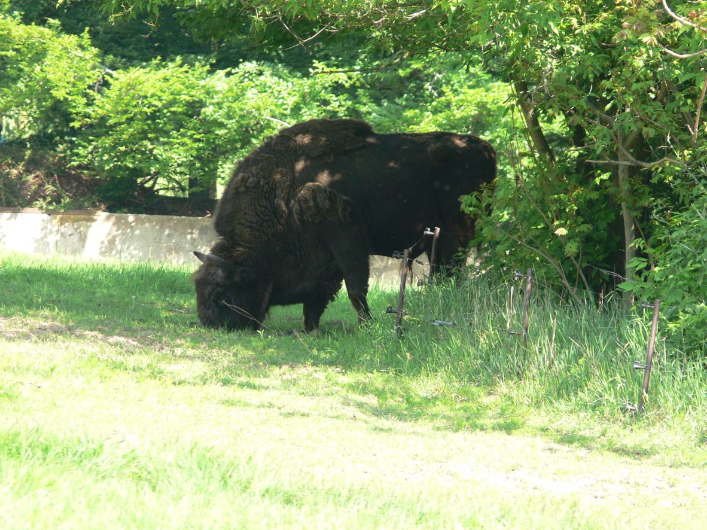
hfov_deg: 4.3
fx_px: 9475
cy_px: 244
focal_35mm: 464
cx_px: 359
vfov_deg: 3.2
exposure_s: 1/100
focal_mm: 88.8
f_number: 4.5
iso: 100
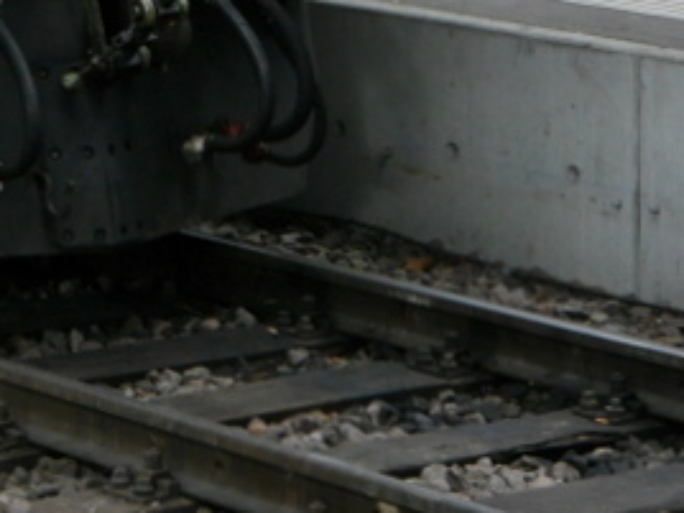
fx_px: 4051
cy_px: -486
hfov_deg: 9.2
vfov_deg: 7.0
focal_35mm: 205
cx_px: -554
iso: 250
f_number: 4.6
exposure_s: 1/60
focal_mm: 25
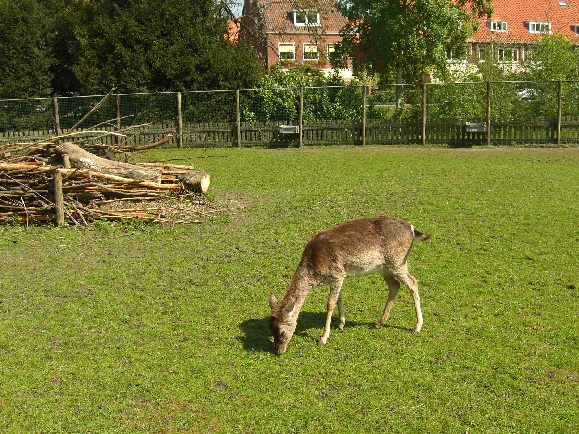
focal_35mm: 38
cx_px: 290
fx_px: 636
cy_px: 217
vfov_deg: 37.7
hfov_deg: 49.0
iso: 80
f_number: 4
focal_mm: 7.9
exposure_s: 1/500
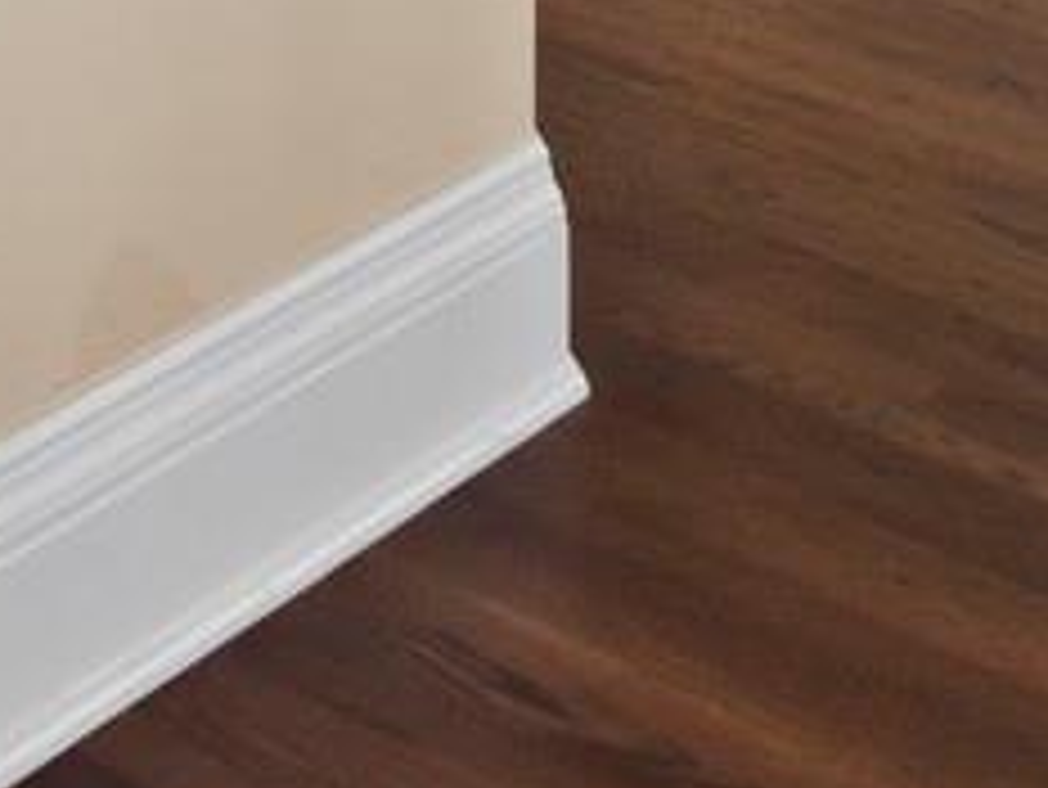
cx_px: -1435
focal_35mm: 96
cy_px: -1360
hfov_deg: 14.2
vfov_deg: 11.4
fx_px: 2908
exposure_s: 1/2.5
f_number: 11
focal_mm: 7
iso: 320
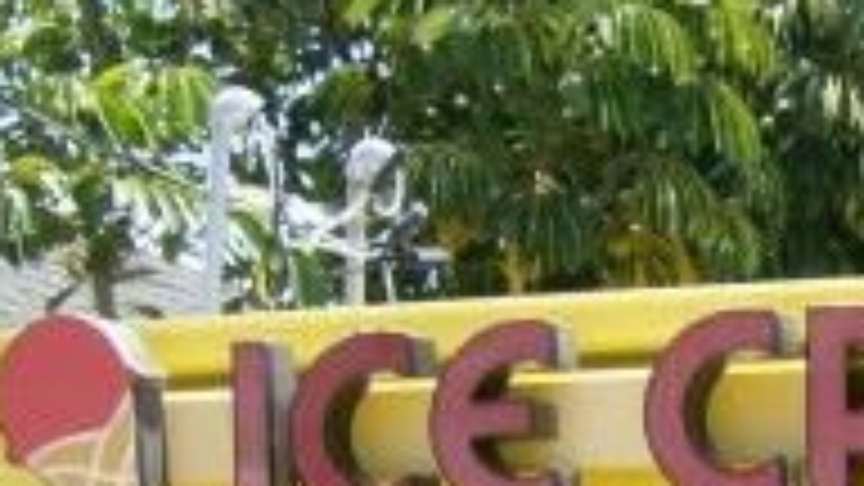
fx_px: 3001
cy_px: 806
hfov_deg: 15.4
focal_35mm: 131
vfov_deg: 8.9
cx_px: 1184
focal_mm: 6
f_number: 4.7
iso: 100
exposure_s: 1/228
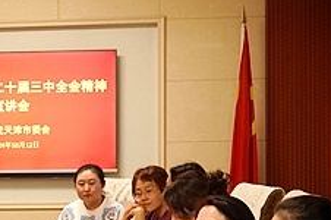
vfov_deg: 10.8
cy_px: 217
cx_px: -66
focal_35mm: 125
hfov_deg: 15.8
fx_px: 1148
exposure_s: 1/80
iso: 1600
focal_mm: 47
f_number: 5.6
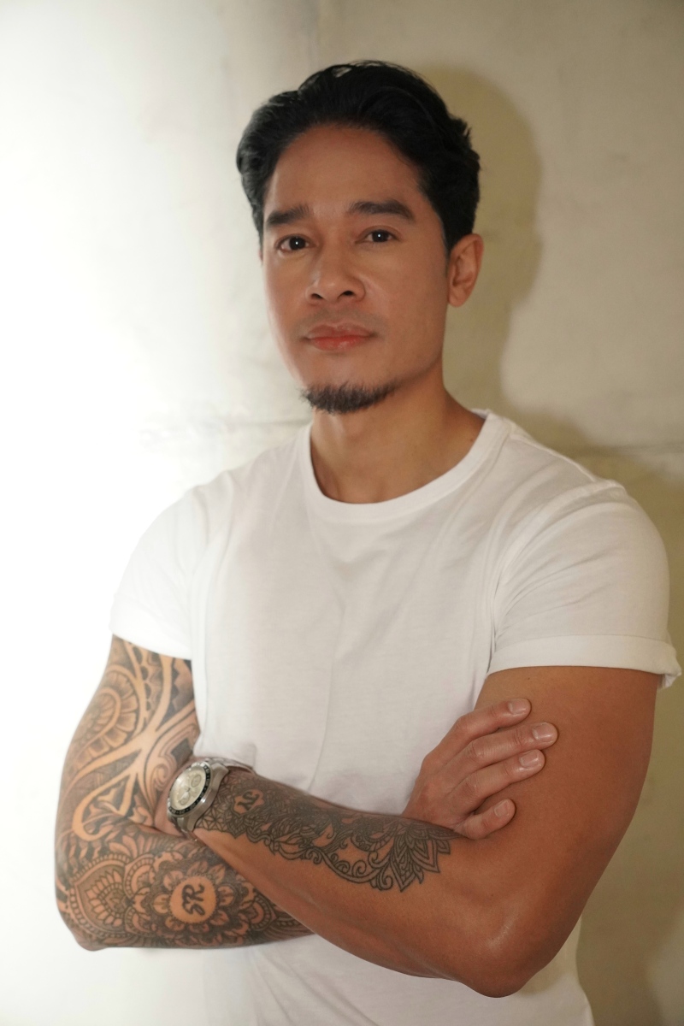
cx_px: 342
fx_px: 1411
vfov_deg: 40.0
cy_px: 513
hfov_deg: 27.3
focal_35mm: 50
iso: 3200
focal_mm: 33
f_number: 2.8
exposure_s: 1/160
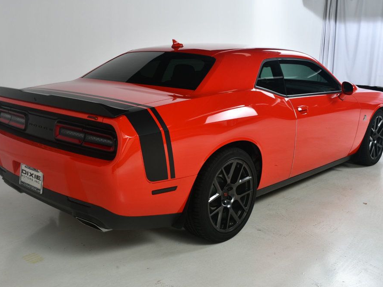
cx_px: 189
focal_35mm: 40
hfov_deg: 46.8
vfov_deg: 35.9
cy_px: 144
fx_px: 442
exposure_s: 1/160
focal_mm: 24
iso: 100
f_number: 13
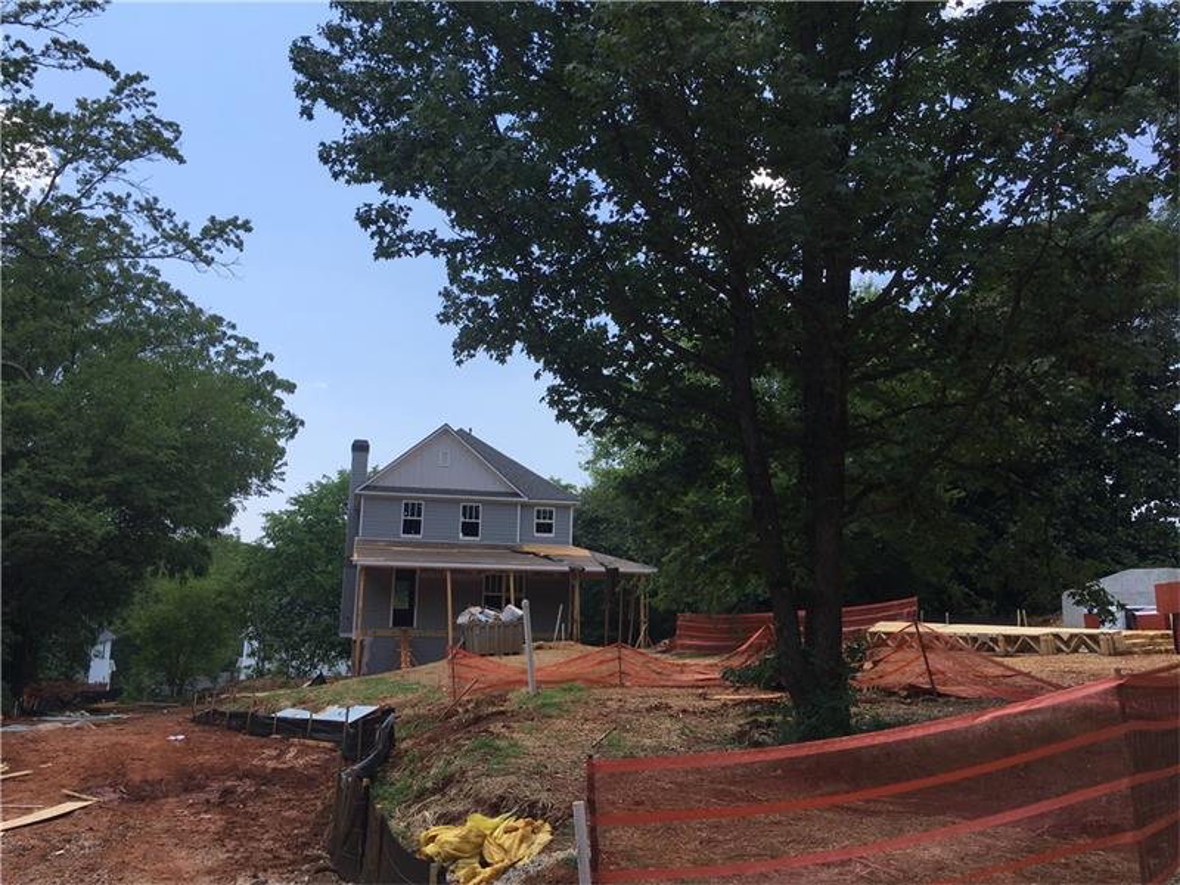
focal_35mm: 29
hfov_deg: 61.7
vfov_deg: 48.2
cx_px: 590
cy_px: 442
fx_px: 989
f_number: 2.2
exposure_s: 1/845
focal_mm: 4.15
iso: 25
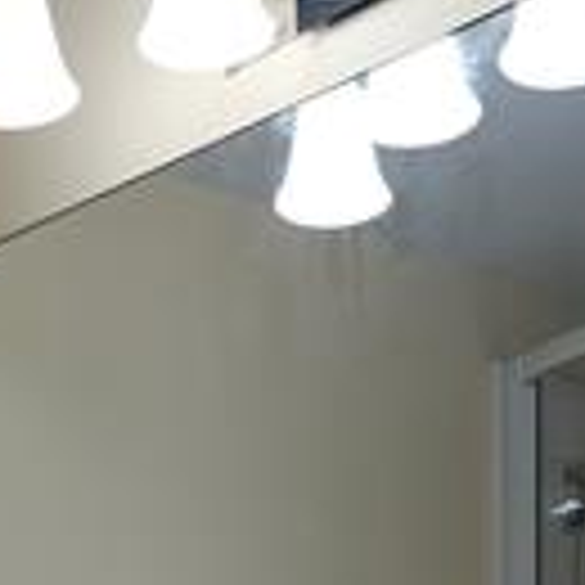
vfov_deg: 17.0
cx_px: 158
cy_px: 842
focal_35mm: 94
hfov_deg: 18.4
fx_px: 1797
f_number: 1.7
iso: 25
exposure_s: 1/60
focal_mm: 6.3
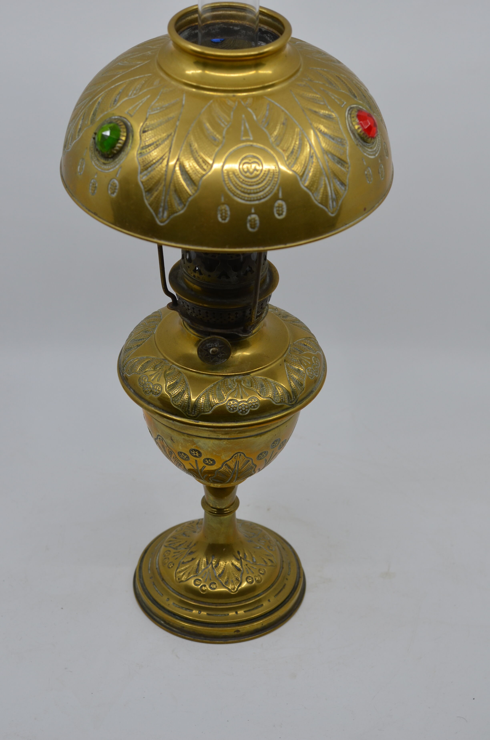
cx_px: 245
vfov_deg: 27.0
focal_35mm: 75
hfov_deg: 18.1
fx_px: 1538
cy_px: 370
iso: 200
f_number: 6.3
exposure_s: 1/160
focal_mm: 50
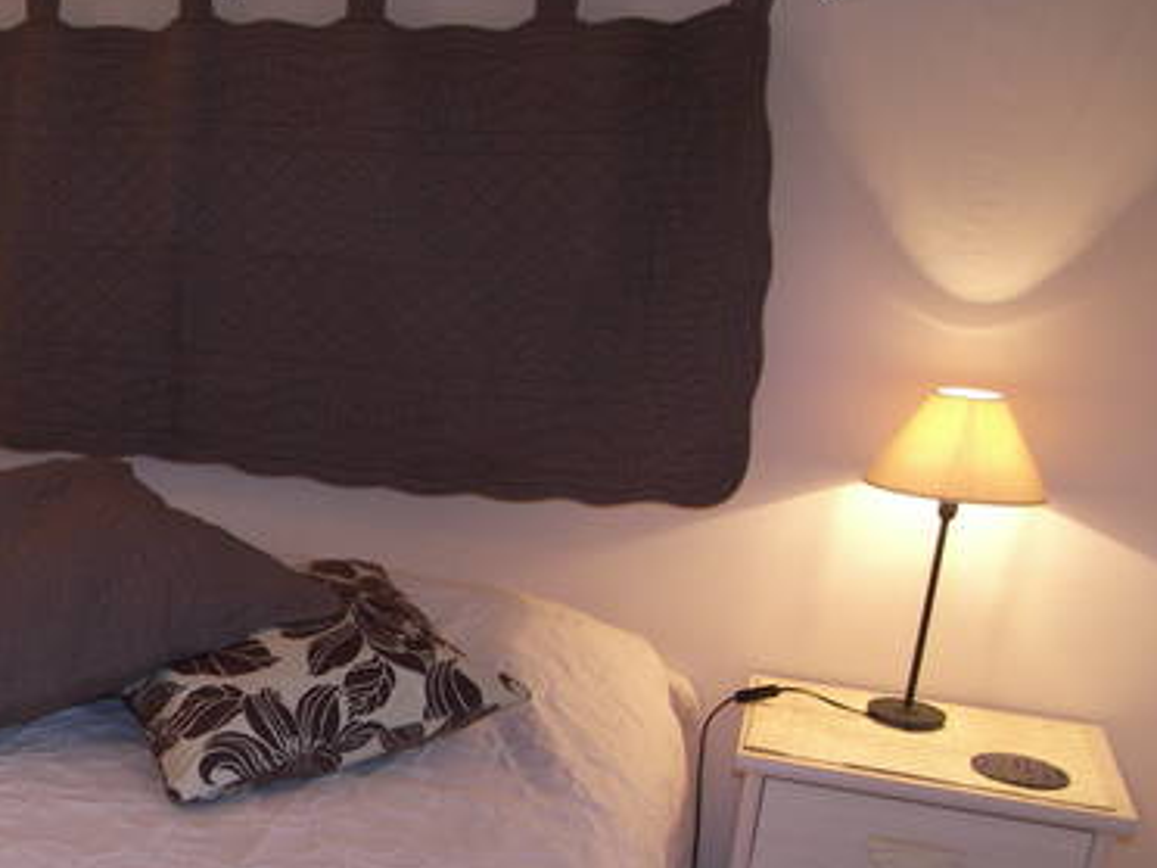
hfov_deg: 33.7
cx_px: -44
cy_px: 653
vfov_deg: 28.1
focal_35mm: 51
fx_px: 1705
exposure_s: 1/30
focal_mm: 5
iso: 100
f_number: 2.8
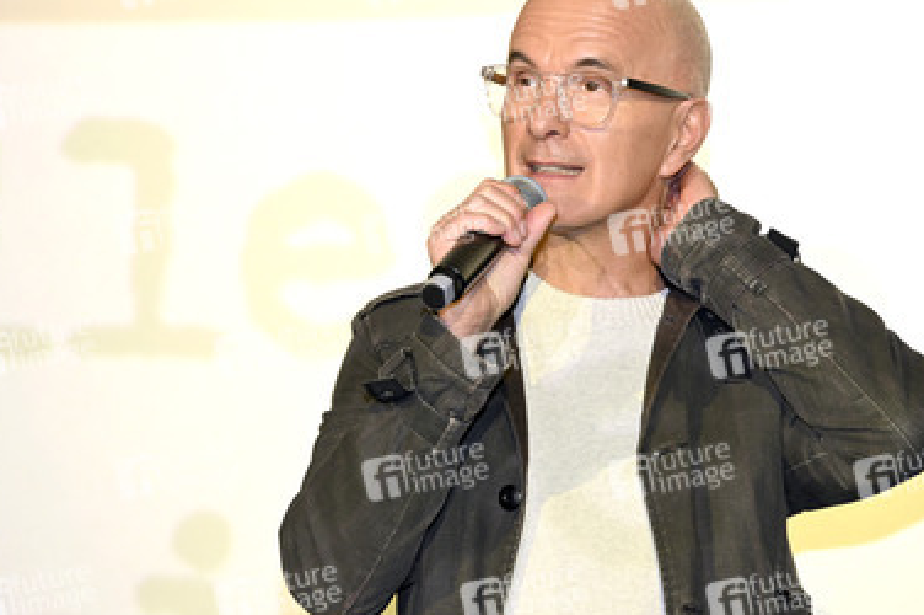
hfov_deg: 12.7
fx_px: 4154
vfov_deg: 8.5
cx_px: 458
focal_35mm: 162
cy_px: 288
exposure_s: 1/200
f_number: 5
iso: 2500
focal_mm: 135
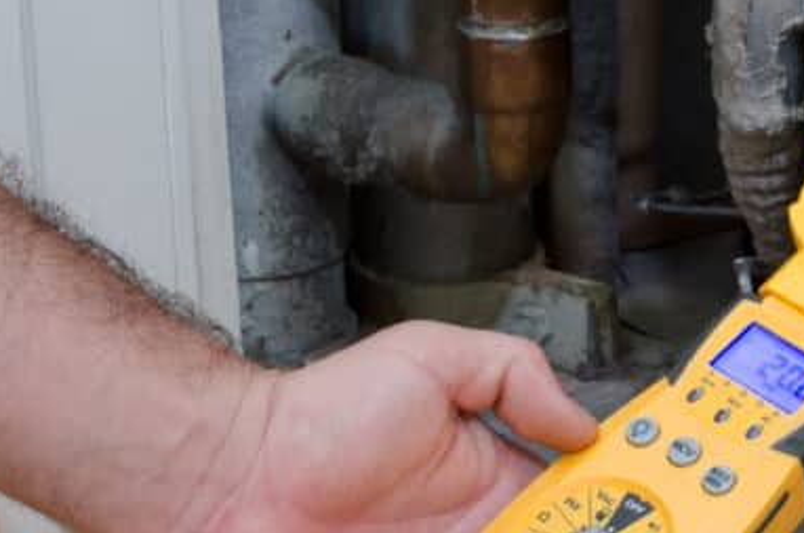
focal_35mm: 201
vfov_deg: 6.8
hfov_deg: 10.2
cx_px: 730
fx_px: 4480
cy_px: 407
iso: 200
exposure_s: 1/10
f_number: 11
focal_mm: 50
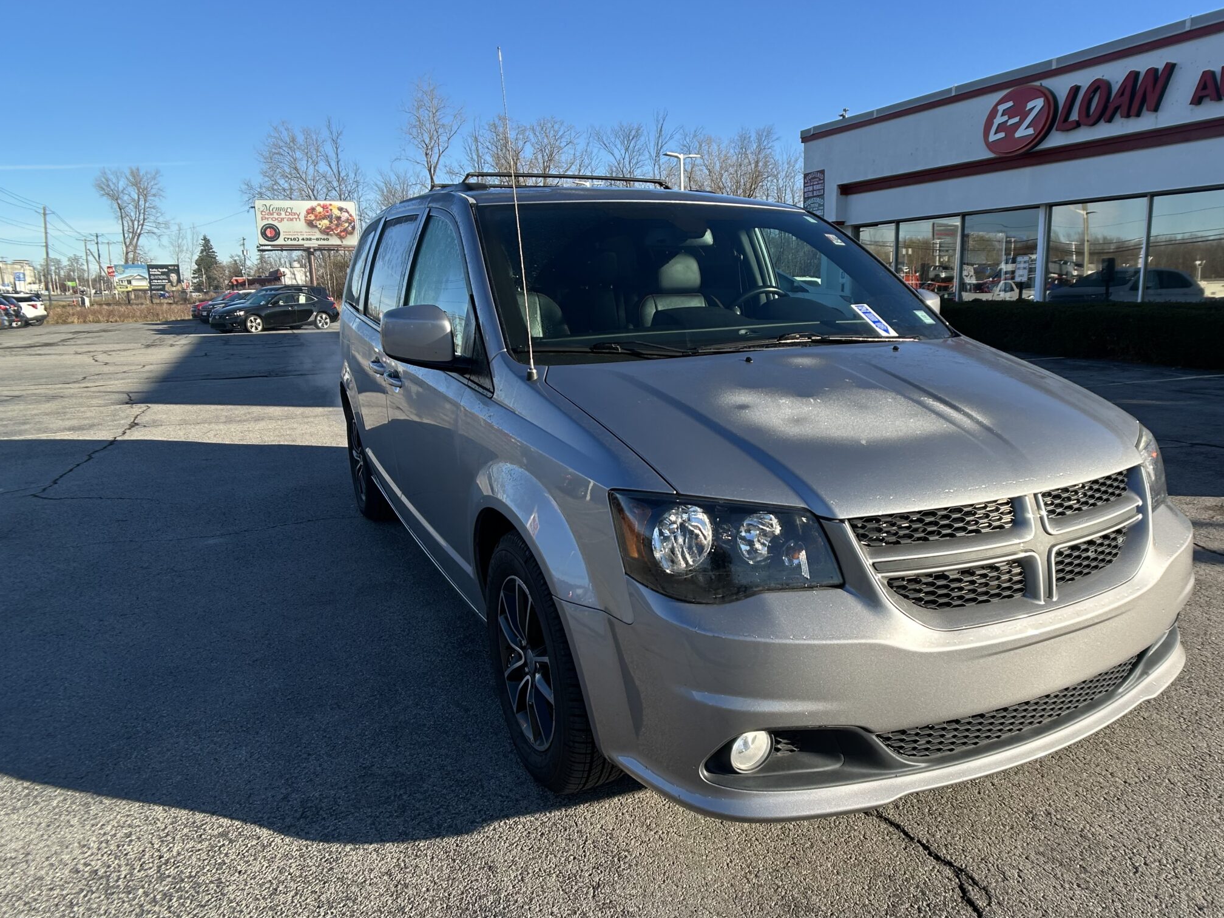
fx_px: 1167
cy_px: 465
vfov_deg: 42.9
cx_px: 675
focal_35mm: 33
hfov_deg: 55.2
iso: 50
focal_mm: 5.7
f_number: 1.5
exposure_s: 1/1751
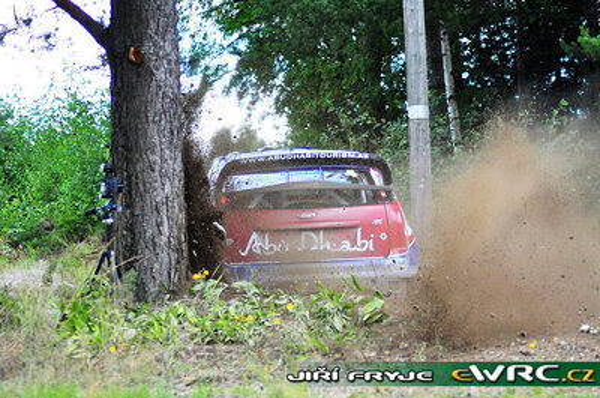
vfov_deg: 9.1
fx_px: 2495
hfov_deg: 13.7
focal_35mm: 150
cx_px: 300
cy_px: 199
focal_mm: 100
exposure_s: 1/640
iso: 640
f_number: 4.5
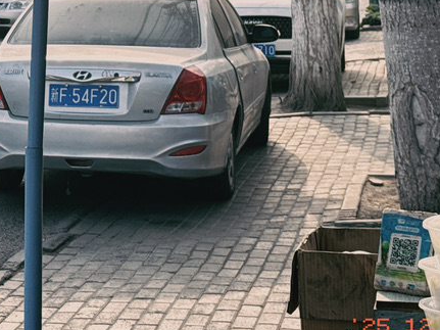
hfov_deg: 17.0
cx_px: 18
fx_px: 1449
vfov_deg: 12.8
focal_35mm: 114
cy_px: -9
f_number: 1.78
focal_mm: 6.76
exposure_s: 1/1041
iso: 64
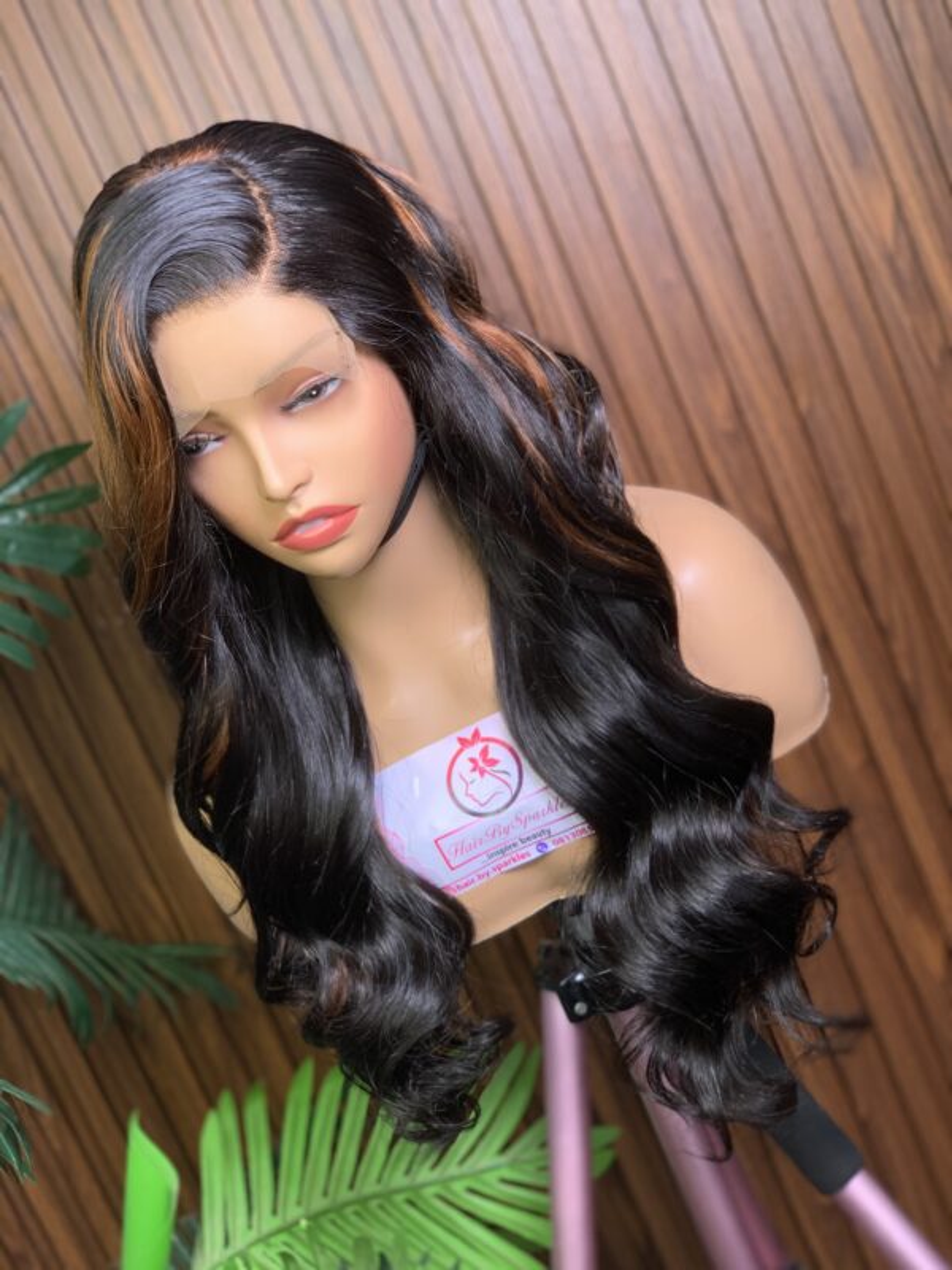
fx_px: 1907
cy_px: 635
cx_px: 476
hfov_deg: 28.0
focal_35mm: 52
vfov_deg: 36.8
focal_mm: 6
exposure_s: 1/100
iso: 25
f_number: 2.4
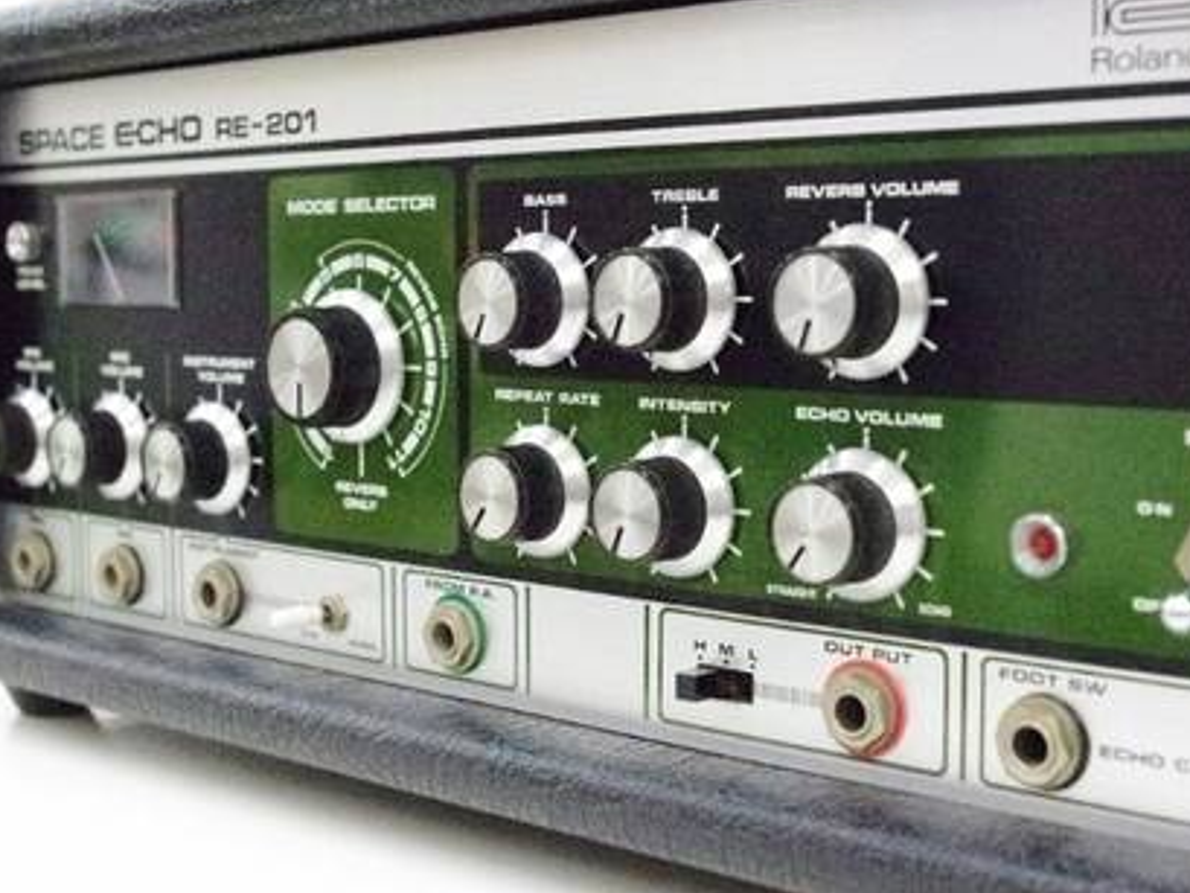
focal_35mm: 55
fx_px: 1891
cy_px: 407
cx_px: 660
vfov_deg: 26.6
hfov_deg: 34.9
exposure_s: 1/800
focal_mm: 26.25
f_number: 5
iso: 12800
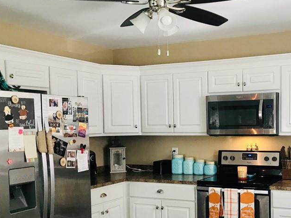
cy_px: 147
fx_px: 387
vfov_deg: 31.2
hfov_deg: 40.1
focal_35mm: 46
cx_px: 219
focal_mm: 3.99
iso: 40
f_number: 1.8
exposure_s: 1/20
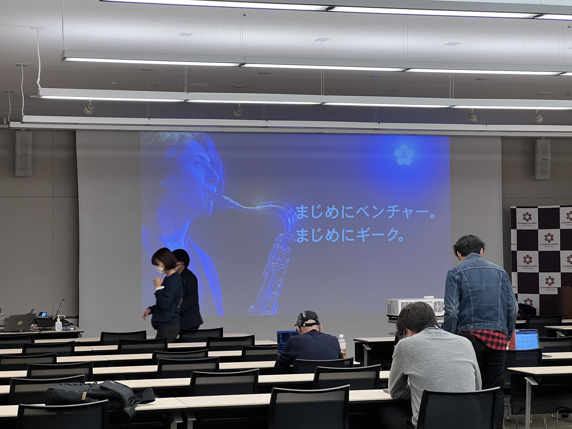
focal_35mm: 77
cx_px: 286
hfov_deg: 25.3
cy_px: 214
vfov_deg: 19.1
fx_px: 1272
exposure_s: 1/100
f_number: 2.8
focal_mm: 9
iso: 250
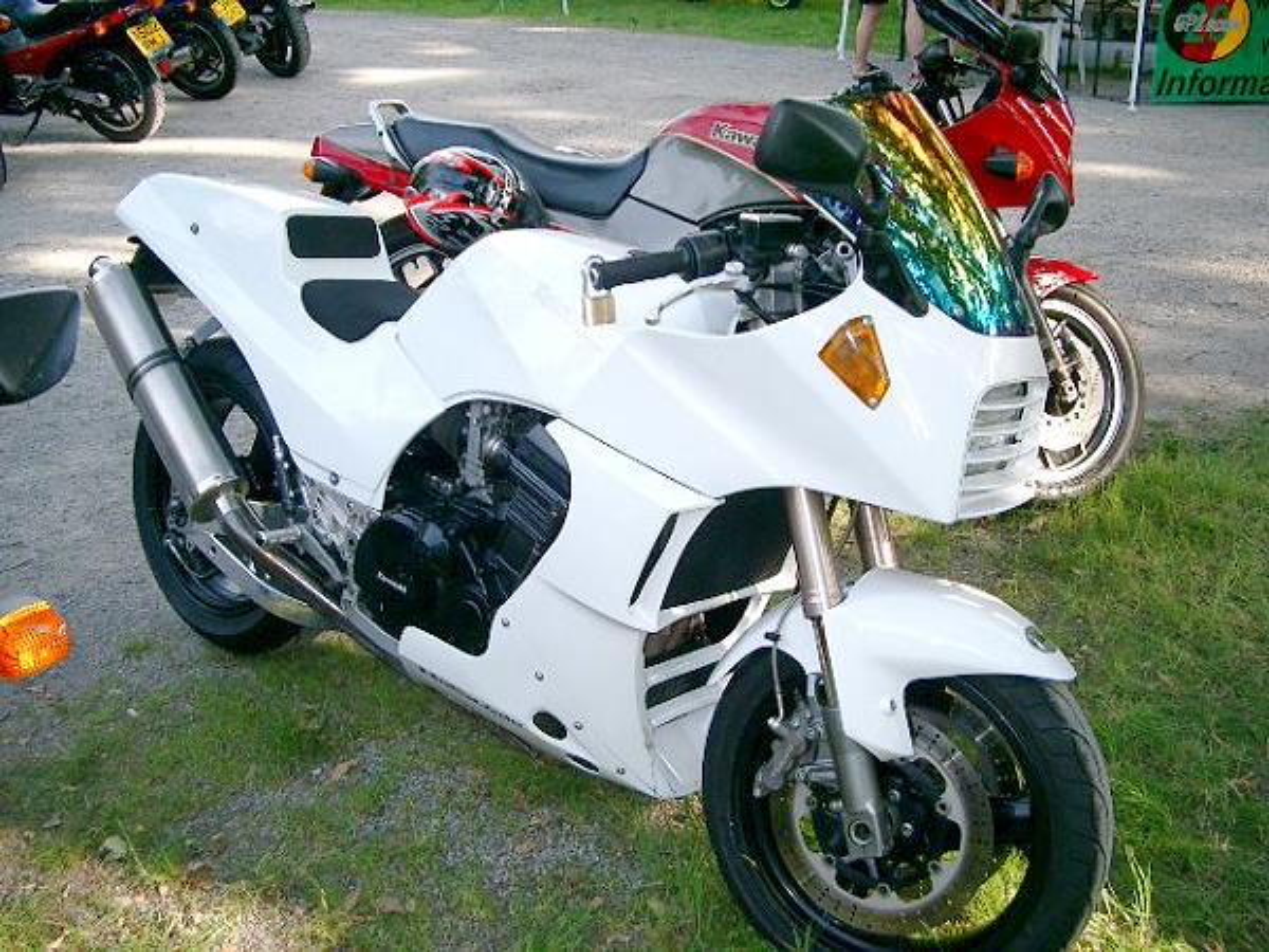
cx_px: 634
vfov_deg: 38.7
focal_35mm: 37
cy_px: 476
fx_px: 1356
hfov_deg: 50.1
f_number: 2.6
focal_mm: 7.6
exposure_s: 1/400
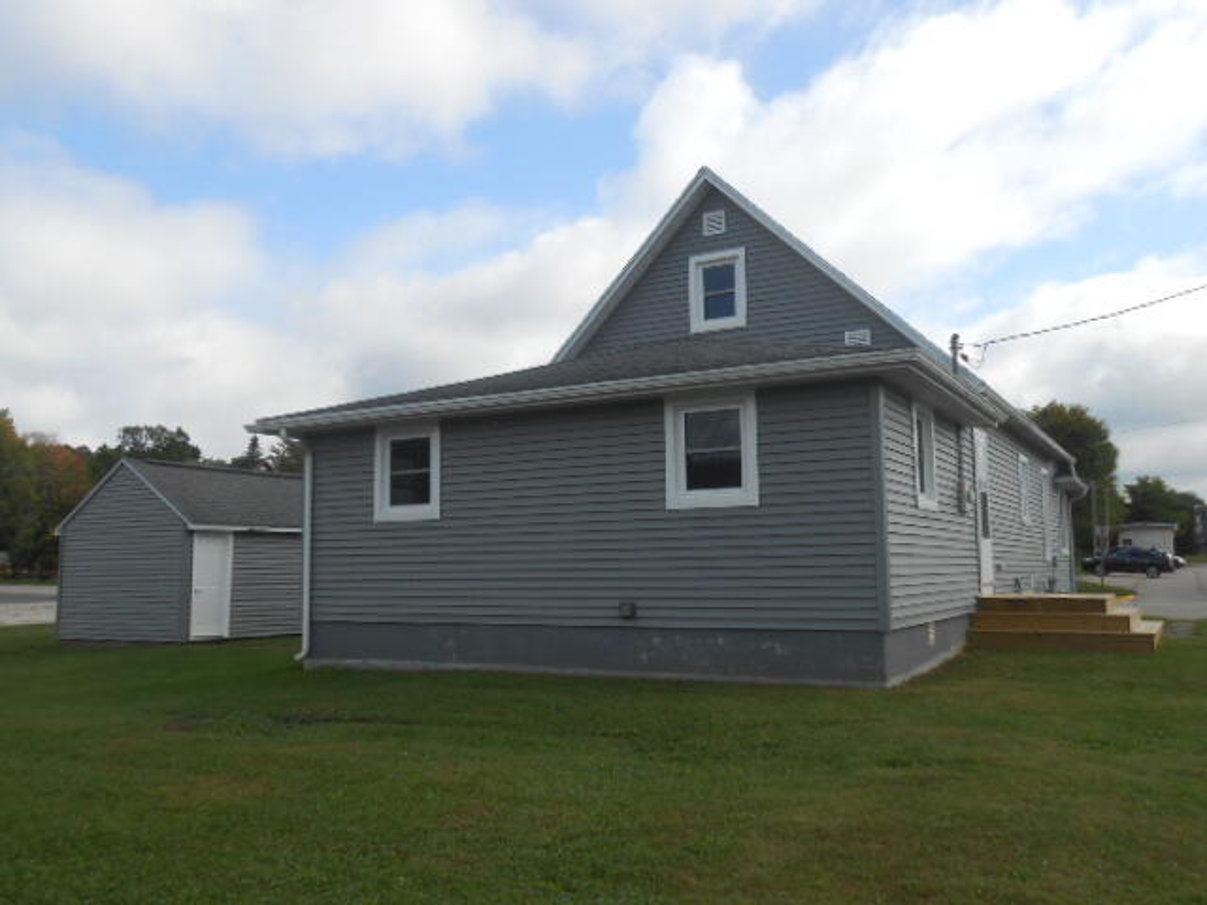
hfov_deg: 60.0
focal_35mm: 30
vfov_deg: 46.8
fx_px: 1046
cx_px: 604
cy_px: 452
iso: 80
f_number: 3.8
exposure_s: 1/640
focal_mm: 5.3
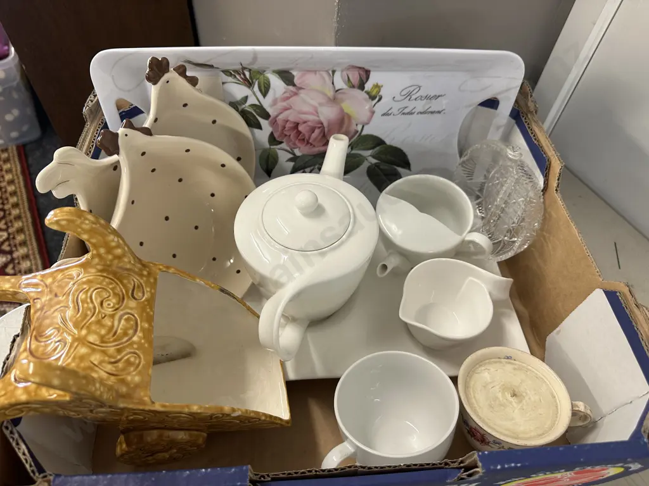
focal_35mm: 24
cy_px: 243
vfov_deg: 56.8
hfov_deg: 71.6
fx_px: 450
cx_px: 324
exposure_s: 1/50
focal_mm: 6.86
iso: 125
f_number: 1.78
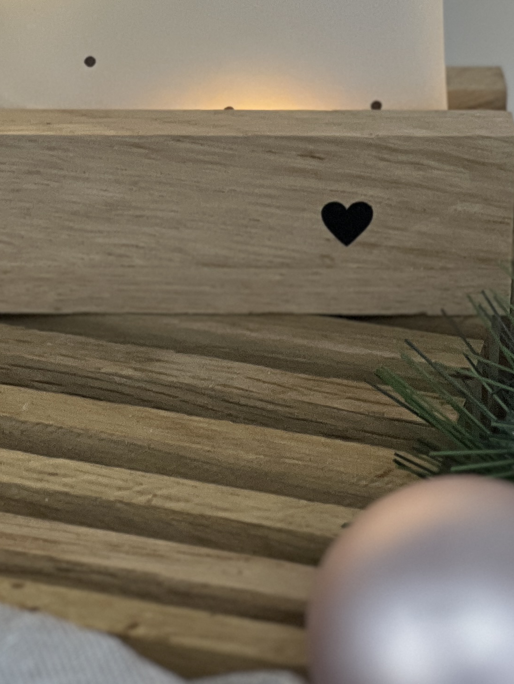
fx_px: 4176
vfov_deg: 9.2
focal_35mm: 211
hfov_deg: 7.0
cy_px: -249
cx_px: 58
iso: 200
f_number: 2.8
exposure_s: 1/121
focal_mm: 9
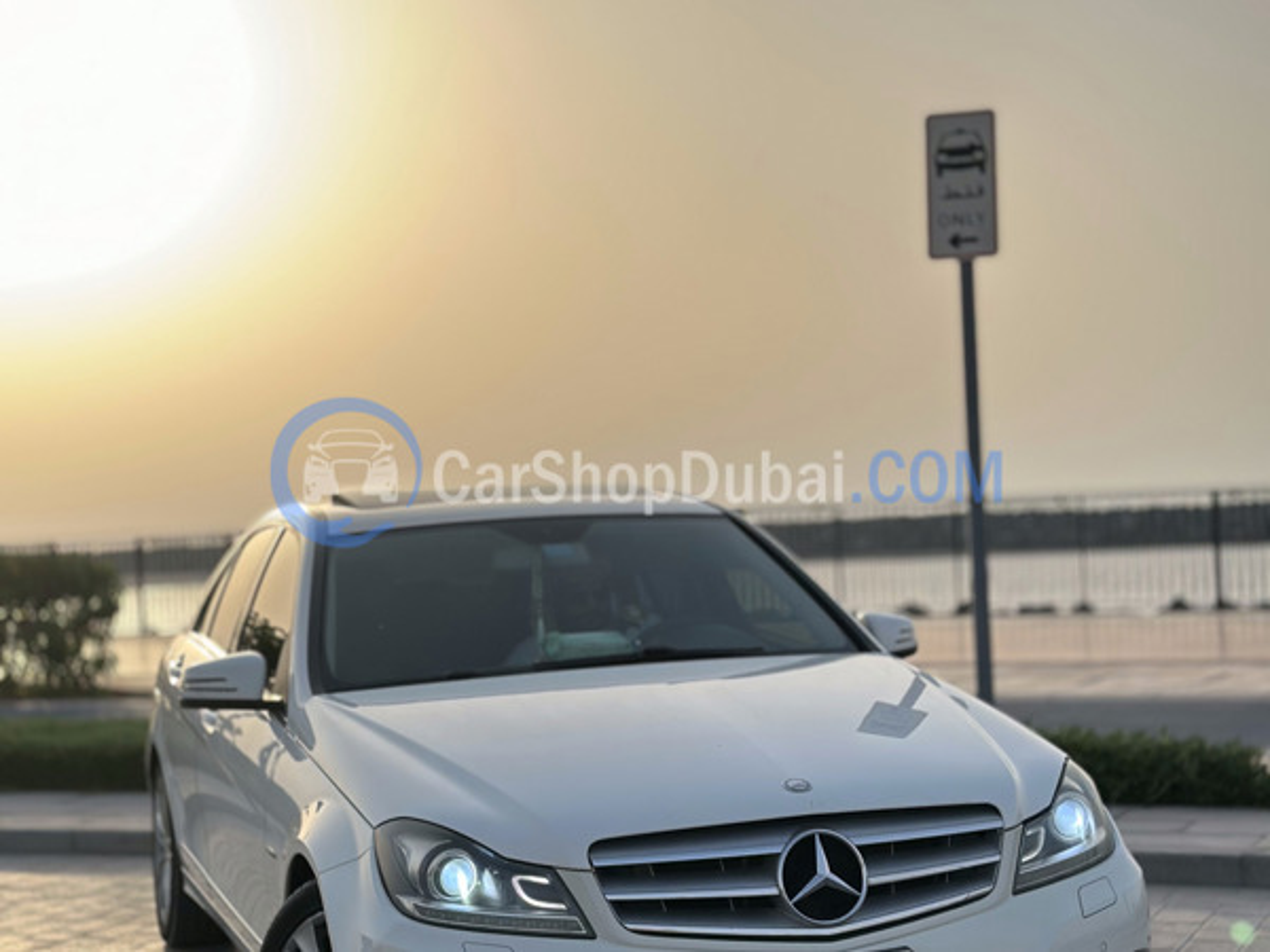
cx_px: 635
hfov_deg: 39.7
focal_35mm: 48
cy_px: 476
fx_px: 1761
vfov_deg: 30.3
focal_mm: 6.86
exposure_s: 1/3876
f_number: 1.78
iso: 80
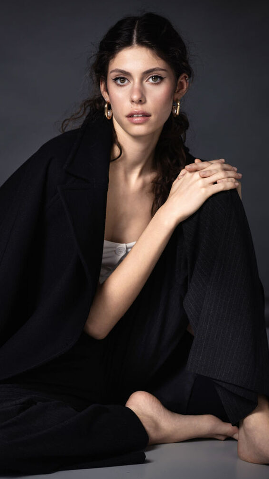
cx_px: 120
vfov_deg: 22.7
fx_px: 1192
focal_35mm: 94
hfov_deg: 12.9
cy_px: 240
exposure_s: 1/160
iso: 80
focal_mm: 89
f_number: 4
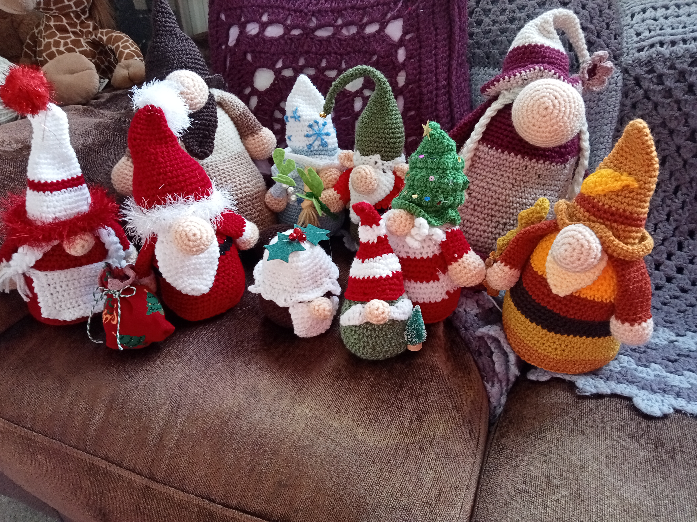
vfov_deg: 49.7
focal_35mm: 28
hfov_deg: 63.4
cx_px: 348
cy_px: 261
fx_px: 564
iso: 142
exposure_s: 1/50
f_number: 2.2
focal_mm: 3.46
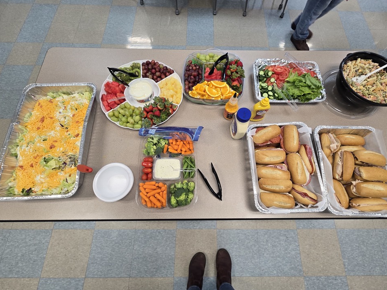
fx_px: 156
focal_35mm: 14
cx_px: 205
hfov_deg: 101.9
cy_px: 153
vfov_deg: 85.6
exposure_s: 1/60
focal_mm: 2.2
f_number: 2.2
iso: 160
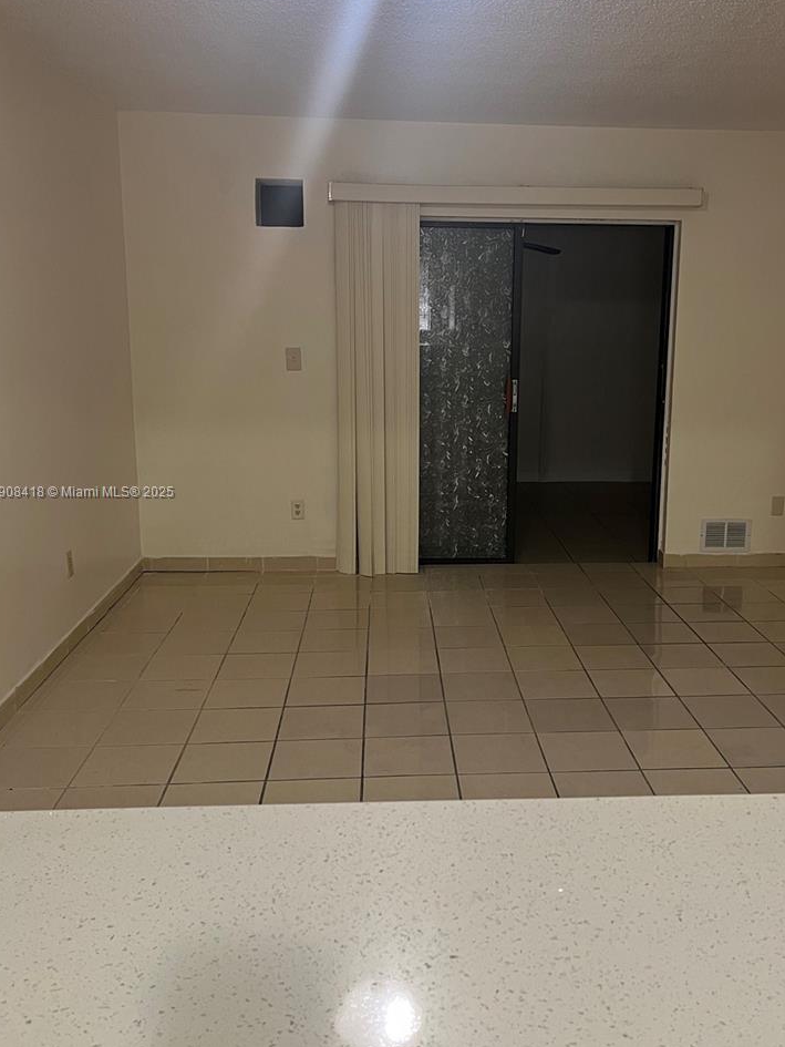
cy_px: 493
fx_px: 998
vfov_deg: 55.3
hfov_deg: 42.8
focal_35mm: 33
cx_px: 469
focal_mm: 5.1
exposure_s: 1/60
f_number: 1.6
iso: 160
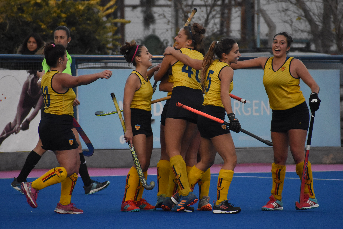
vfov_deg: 2.4
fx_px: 5479
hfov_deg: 3.6
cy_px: 112
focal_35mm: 575
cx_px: 164
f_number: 6.3
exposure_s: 1/800
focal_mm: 300
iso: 3200
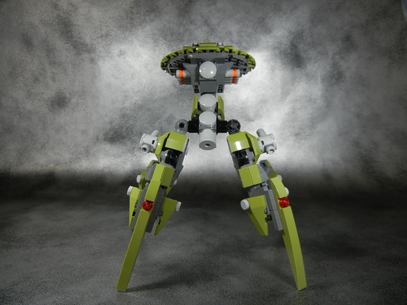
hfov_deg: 60.0
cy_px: 152
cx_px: 204
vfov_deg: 46.8
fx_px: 353
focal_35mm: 30
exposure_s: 1/96
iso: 400
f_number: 3.5
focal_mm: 5.4
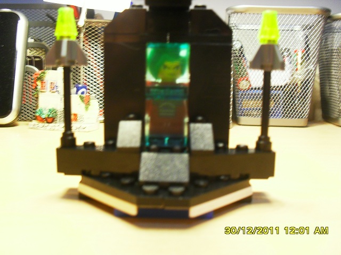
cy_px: 128
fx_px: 345
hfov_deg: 52.6
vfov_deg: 40.7
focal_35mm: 35
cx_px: 170
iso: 200
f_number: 3.2
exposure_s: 1/15
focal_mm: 6.3
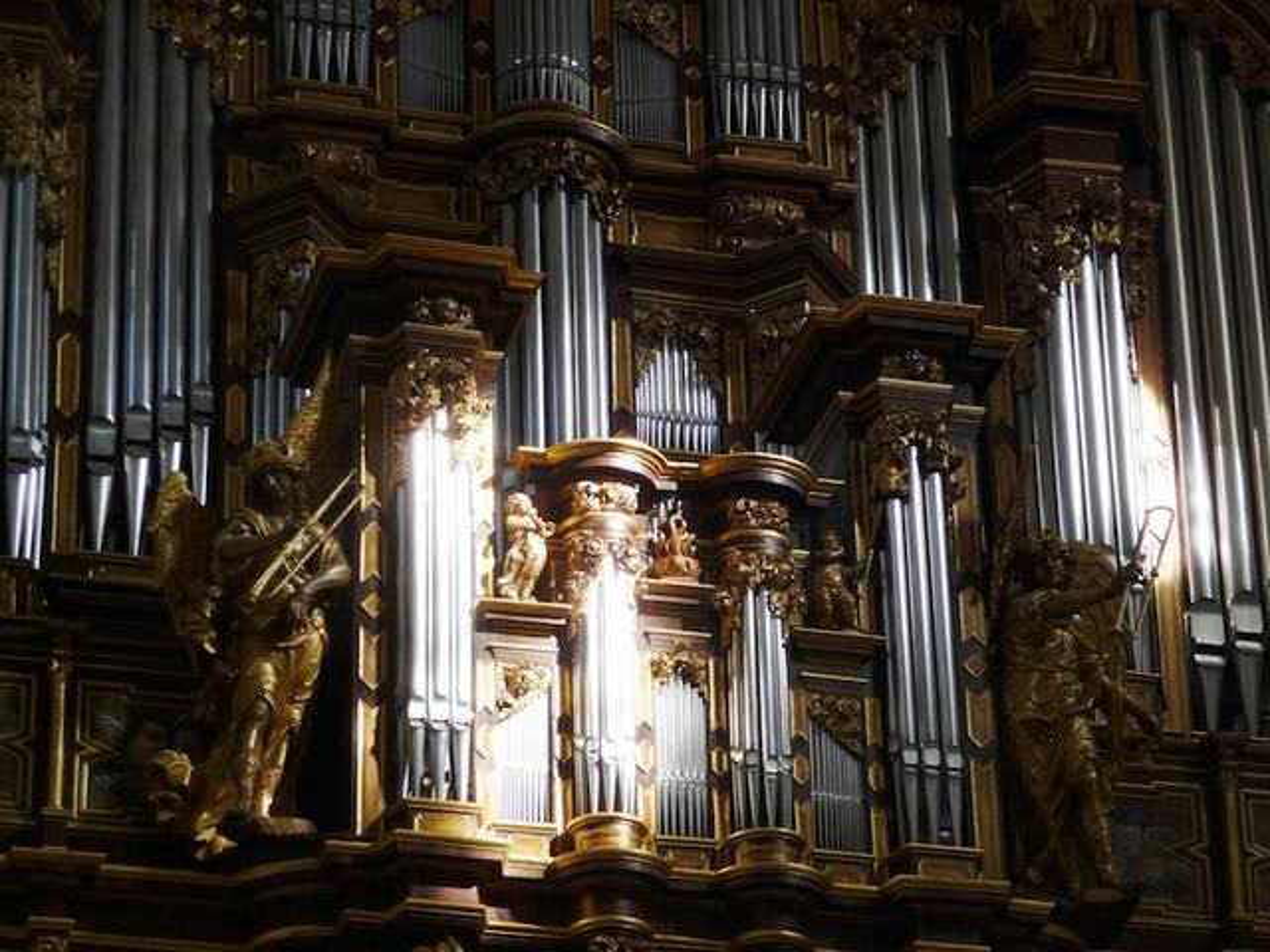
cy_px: 476
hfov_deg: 14.0
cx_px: 635
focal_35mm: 141
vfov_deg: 10.5
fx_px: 5173
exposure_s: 1/60
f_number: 4.8
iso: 160
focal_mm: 24.1
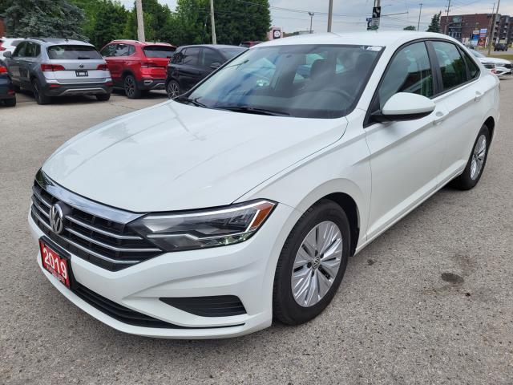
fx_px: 385
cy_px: 192
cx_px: 256
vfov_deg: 53.1
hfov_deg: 67.3
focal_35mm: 26
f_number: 1.8
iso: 40
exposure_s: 1/2874
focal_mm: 5.4
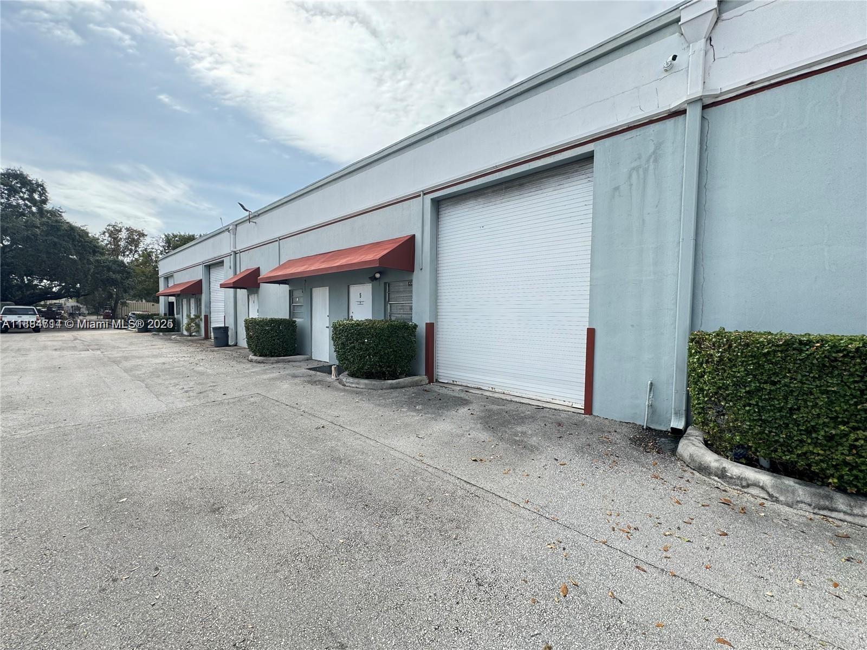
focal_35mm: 14
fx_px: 351
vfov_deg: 85.7
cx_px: 434
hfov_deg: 102.1
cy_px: 325
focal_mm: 2.22
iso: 50
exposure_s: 1/631
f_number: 2.2
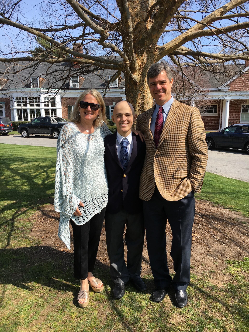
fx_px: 278
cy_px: 166
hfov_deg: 48.2
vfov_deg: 61.7
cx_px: 124
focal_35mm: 29
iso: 25
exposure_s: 1/1012
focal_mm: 4.15
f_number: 2.2
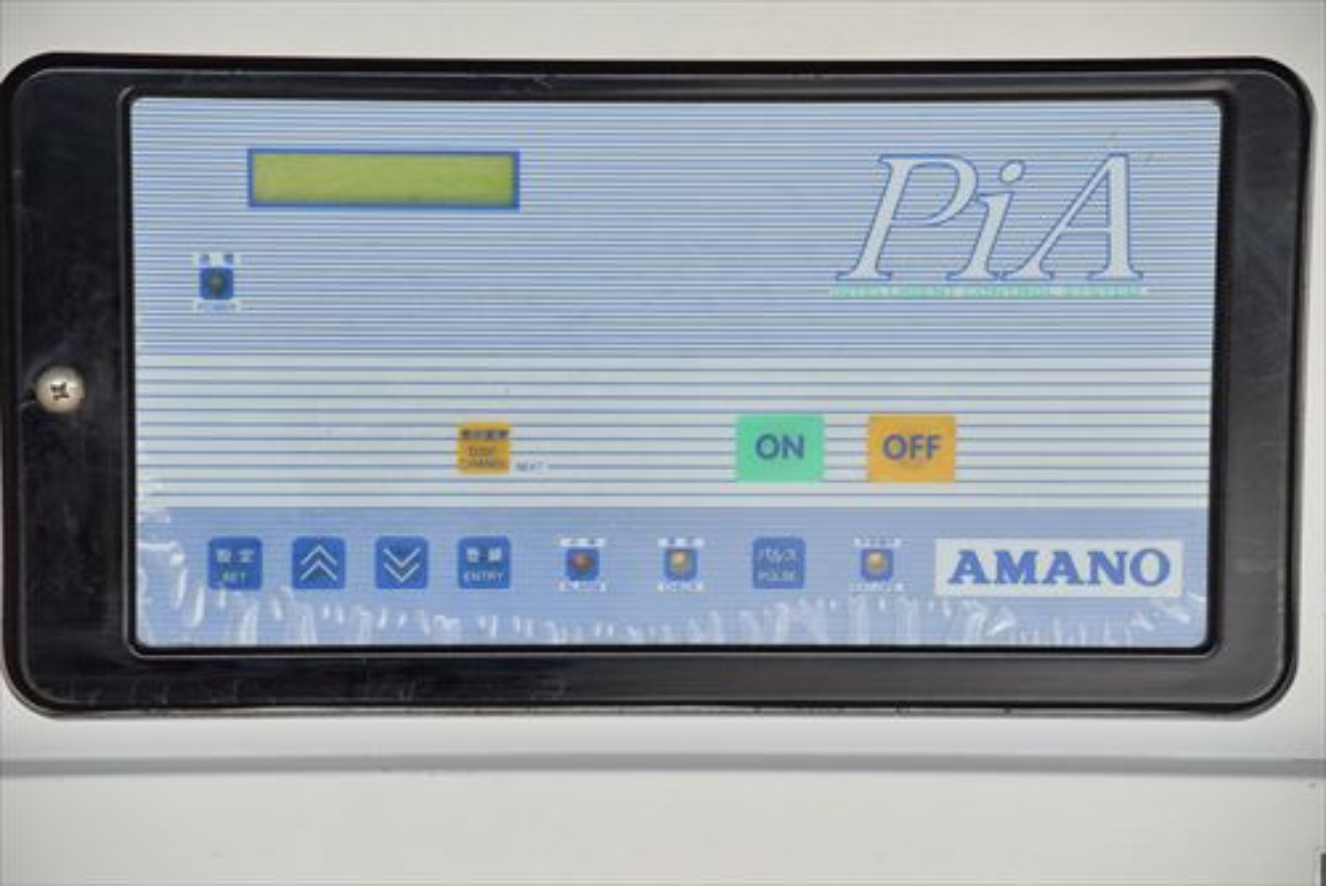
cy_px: 443
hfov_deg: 13.4
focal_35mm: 153
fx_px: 5639
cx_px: 663
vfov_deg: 9.0
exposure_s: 1/2000
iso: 1250
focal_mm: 102
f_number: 6.3
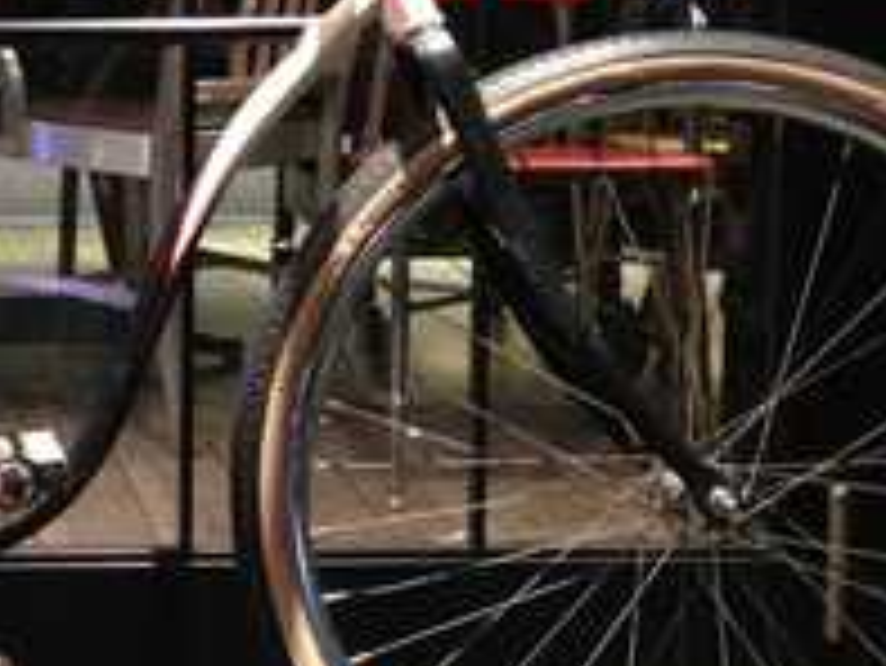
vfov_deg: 15.2
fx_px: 2484
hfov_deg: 19.3
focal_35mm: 97
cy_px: 196
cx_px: -103
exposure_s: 1/20
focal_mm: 4.13
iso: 400
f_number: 2.4
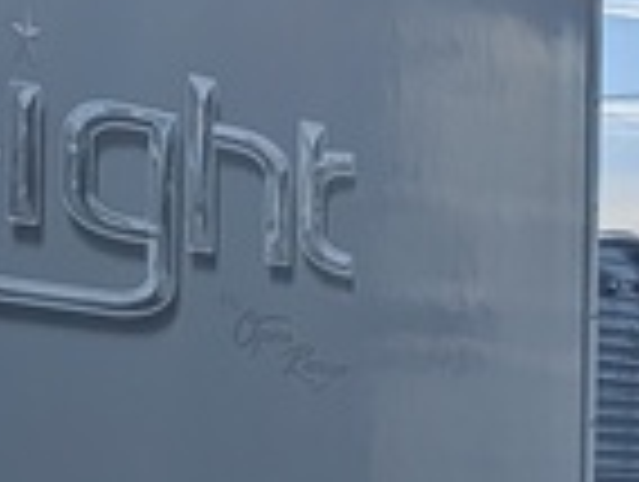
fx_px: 3199
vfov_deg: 8.5
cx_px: -1089
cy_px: 523
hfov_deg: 9.6
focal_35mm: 173
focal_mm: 6.9
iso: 20
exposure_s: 1/3968
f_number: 1.68
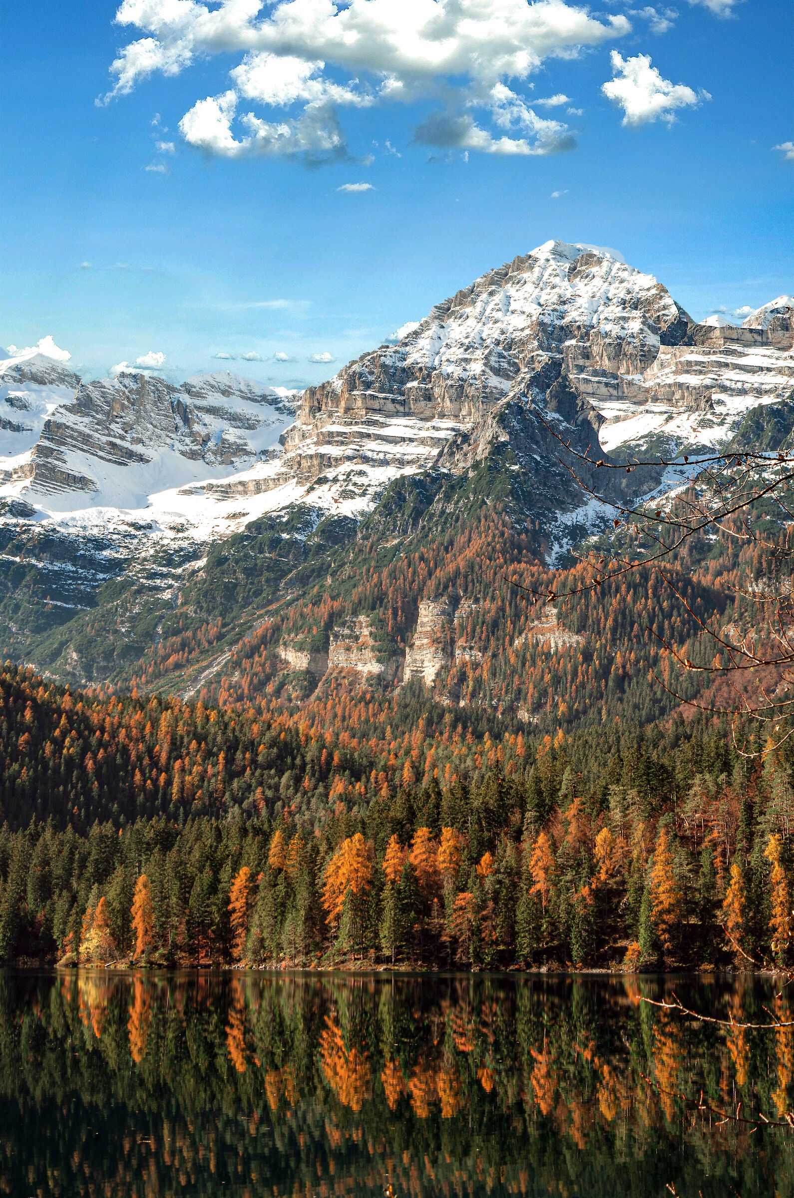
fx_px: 1794
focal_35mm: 54
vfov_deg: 36.9
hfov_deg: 25.0
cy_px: 599
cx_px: 397
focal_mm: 36
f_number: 11
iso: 100
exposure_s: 1/30
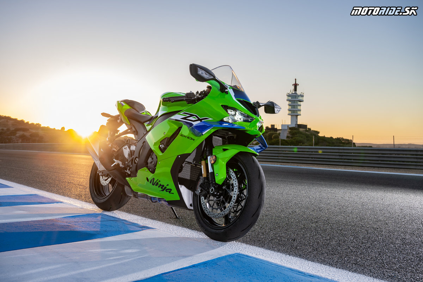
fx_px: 411
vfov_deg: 37.9
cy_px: 141
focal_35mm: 35
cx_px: 212
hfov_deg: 54.4
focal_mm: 35
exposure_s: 1/100
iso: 200
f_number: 6.3
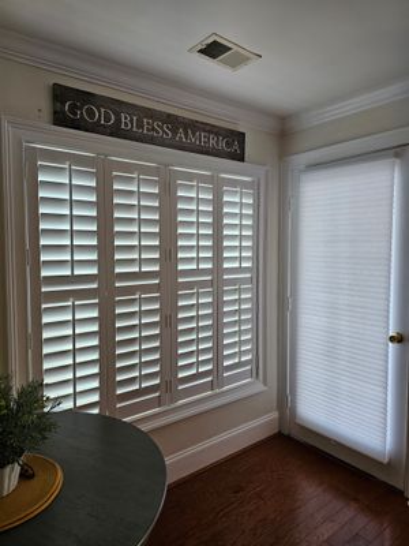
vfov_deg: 73.9
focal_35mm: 23
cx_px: 204
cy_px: 273
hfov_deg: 58.9
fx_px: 362
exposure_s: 1/120
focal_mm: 6.3
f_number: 1.7
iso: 100
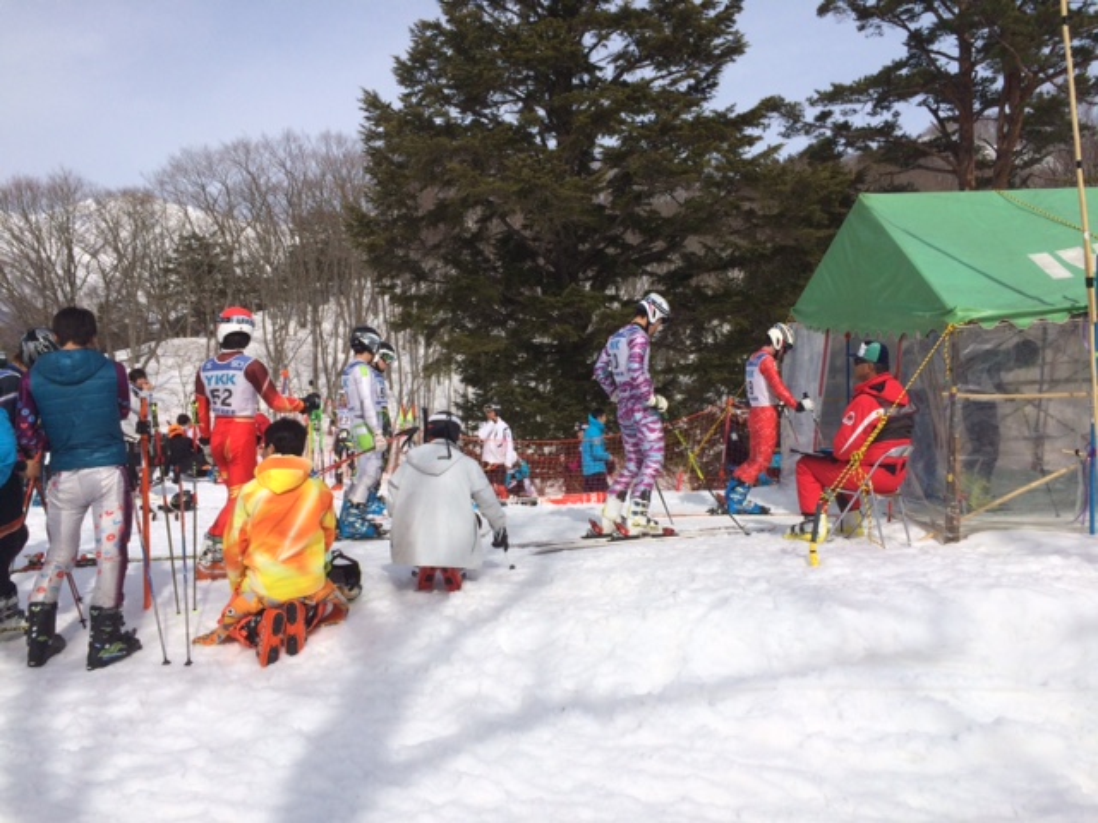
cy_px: 412
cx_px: 549
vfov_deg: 48.2
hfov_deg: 61.7
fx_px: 920
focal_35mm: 29
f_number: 2.2
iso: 32
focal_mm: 4.15
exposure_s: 1/4566
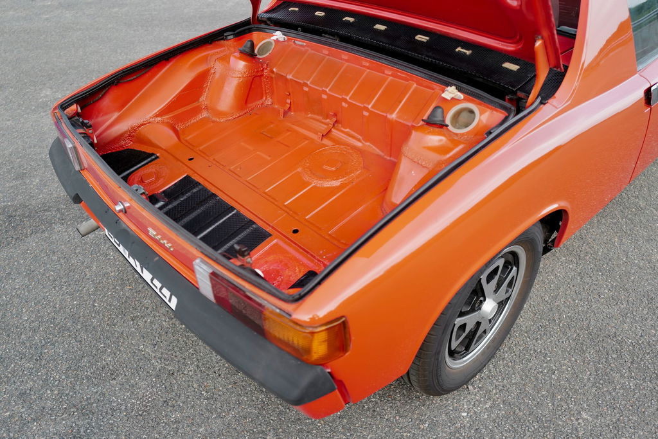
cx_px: 329
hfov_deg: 65.5
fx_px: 512
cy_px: 220
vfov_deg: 46.4
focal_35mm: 28
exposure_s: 1/50
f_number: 2.5
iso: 100
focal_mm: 28
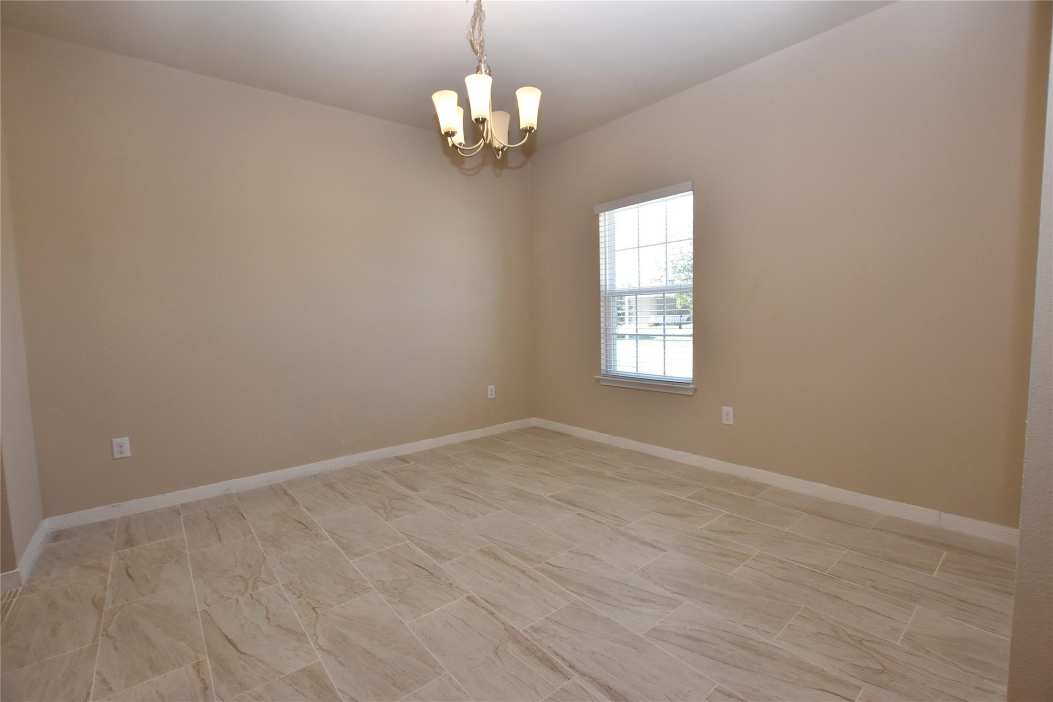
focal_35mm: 15
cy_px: 351
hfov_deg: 100.4
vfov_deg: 77.3
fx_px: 439
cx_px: 526
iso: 1000
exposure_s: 1/200
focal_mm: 10
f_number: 5.6
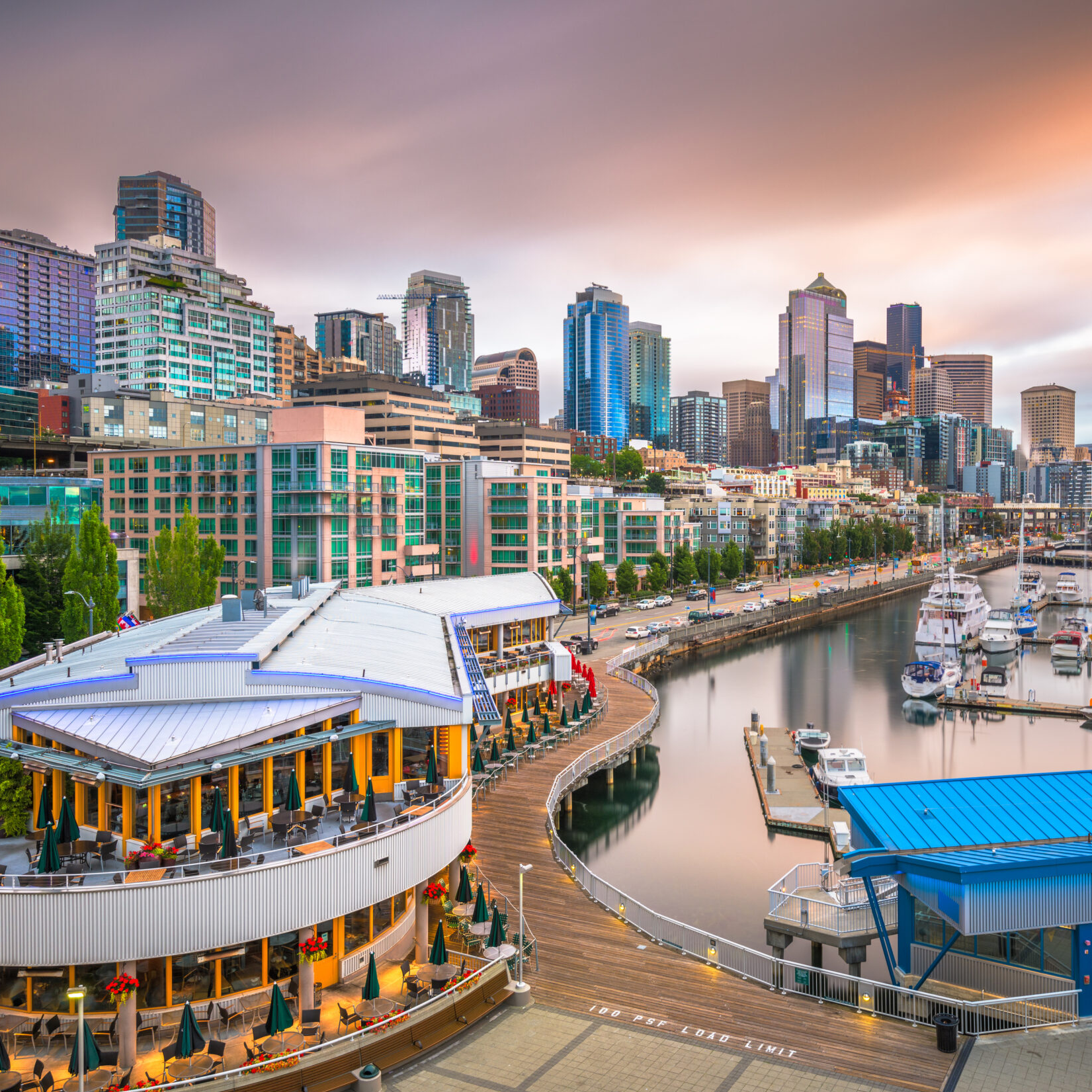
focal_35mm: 29
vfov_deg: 55.6
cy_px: 533
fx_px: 1035
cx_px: 657
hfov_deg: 55.2
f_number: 8
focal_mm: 22
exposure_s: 330
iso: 64
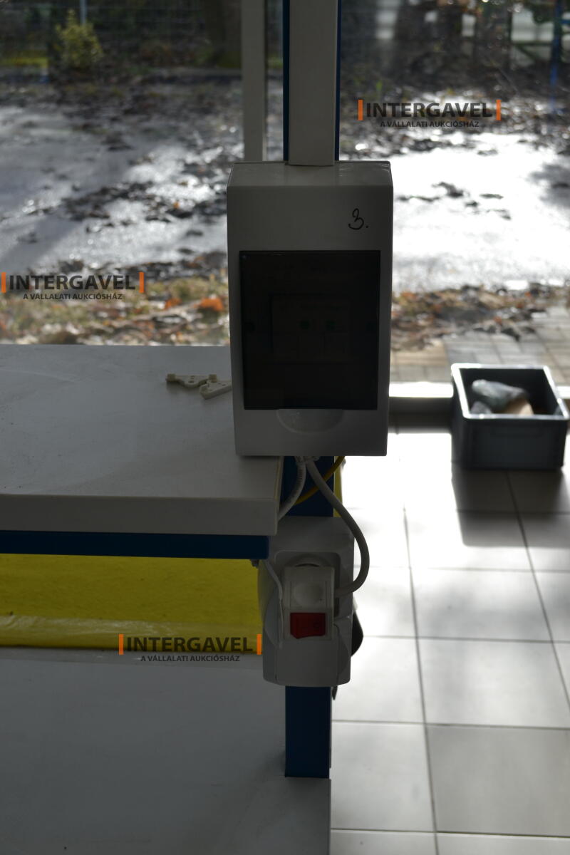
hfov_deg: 28.1
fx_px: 1140
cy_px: 428
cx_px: 285
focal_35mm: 48
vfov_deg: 41.1
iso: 100
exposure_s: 1/200
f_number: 7.1
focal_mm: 32
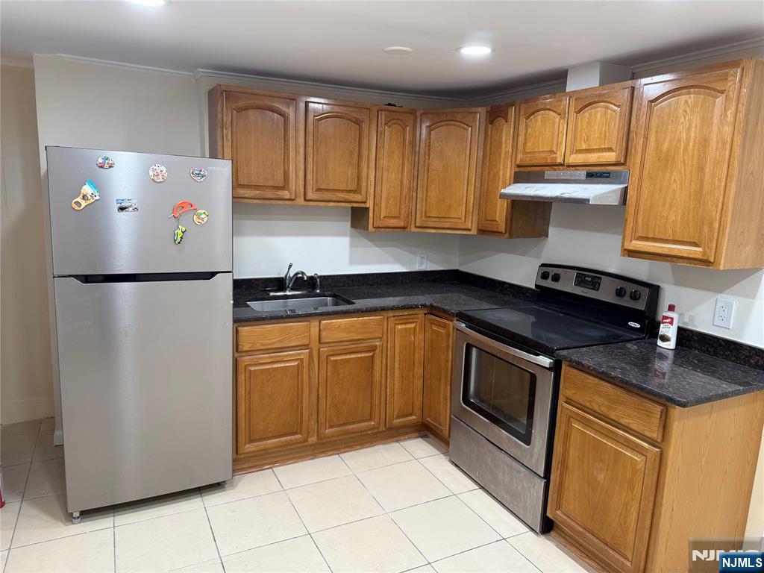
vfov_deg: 56.8
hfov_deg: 71.6
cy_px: 286
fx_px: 530
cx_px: 382
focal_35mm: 24
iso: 160
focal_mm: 6.76
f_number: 1.78
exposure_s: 1/60
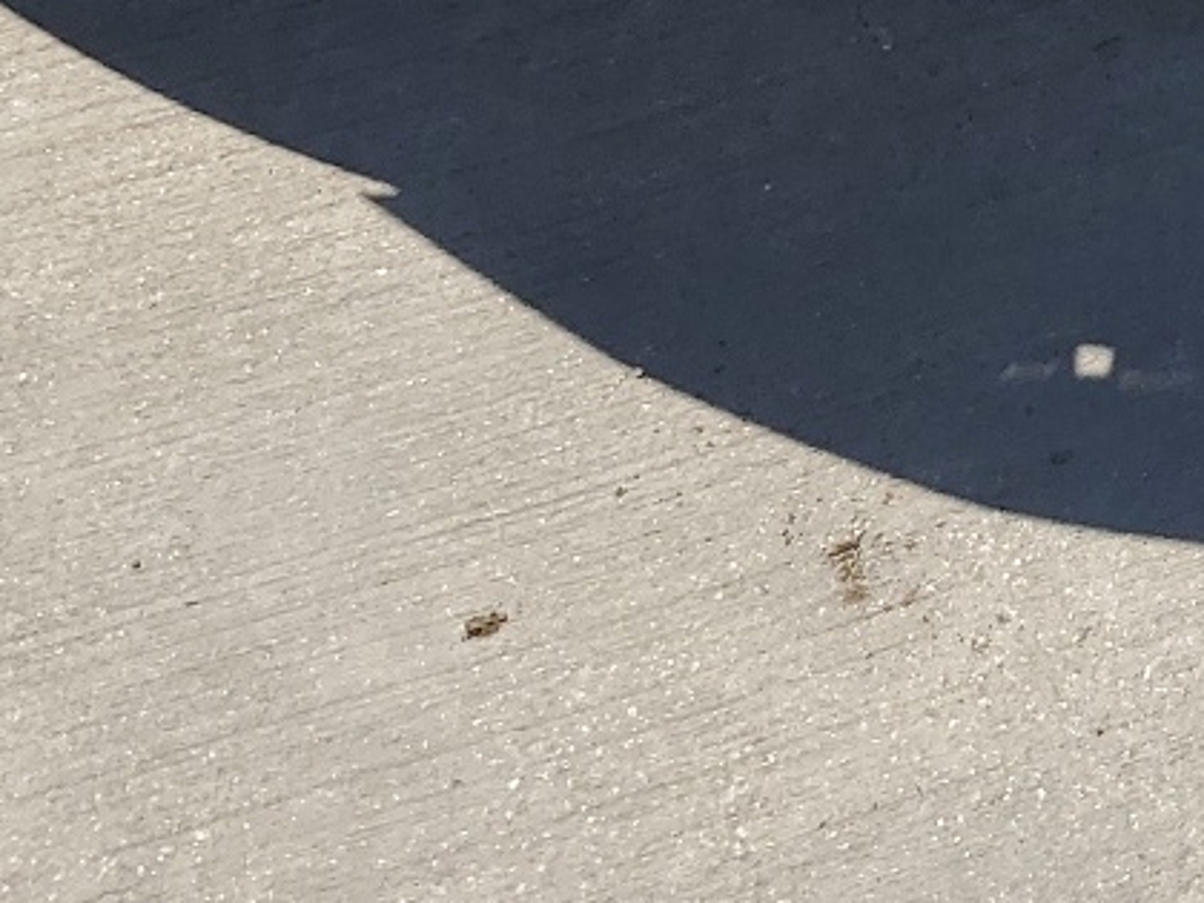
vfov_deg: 14.0
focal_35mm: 99
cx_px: 1545
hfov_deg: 18.5
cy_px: -441
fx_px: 3443
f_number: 1.5
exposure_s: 1/3333
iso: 50
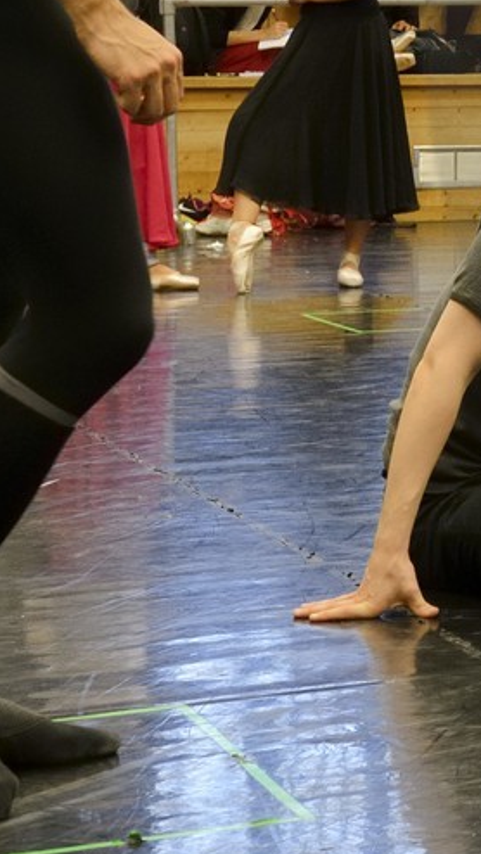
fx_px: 2765
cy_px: 29
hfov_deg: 9.0
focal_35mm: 122
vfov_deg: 17.2
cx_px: 1130
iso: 1600
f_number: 7.1
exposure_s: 1/60
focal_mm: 36
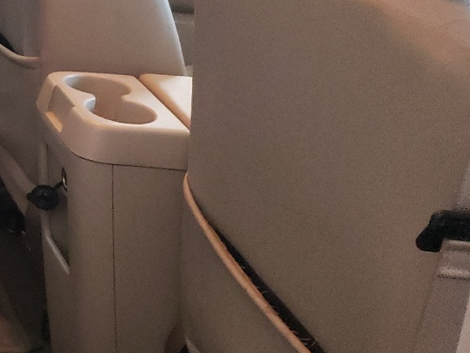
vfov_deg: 18.9
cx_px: -206
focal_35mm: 78
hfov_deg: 21.5
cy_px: 131
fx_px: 1059
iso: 412
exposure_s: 1/30
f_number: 1.5
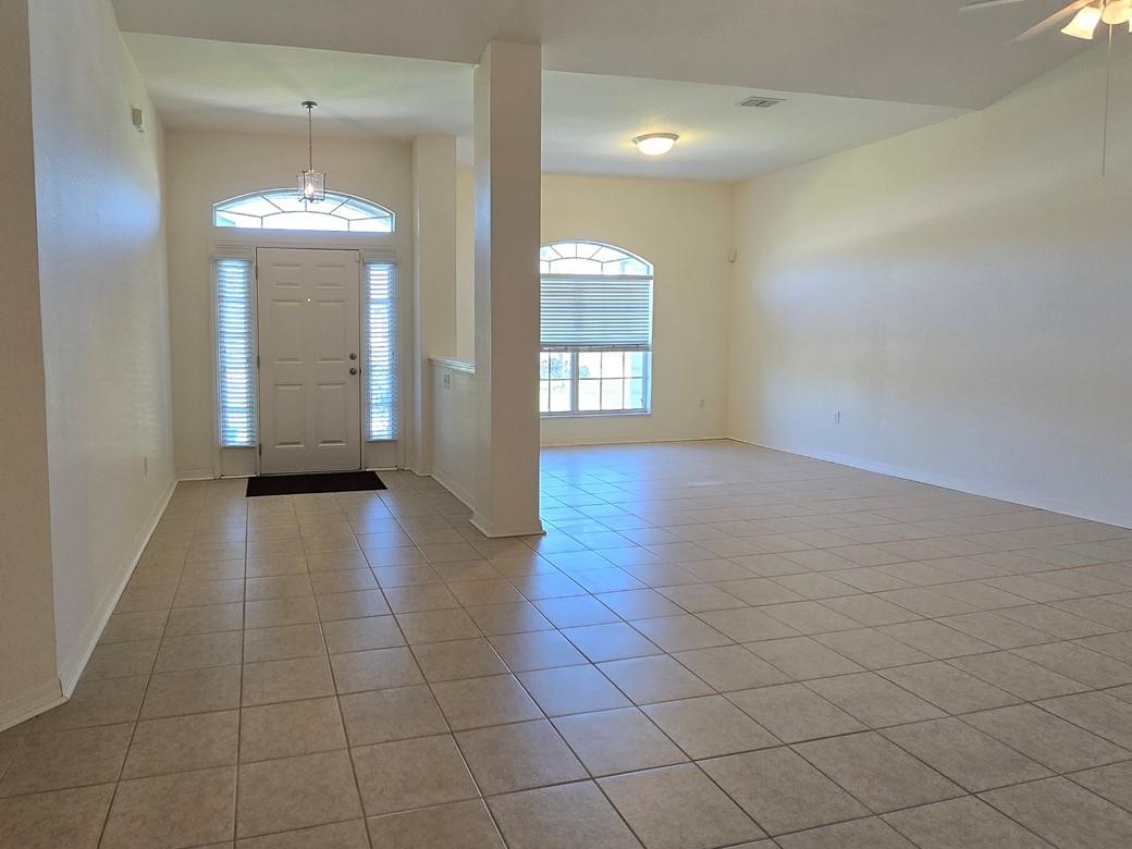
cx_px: 444
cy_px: 393
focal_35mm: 20
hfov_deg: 80.6
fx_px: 654
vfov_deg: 65.9
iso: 80
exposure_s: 1/60
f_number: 2.2
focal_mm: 2.2
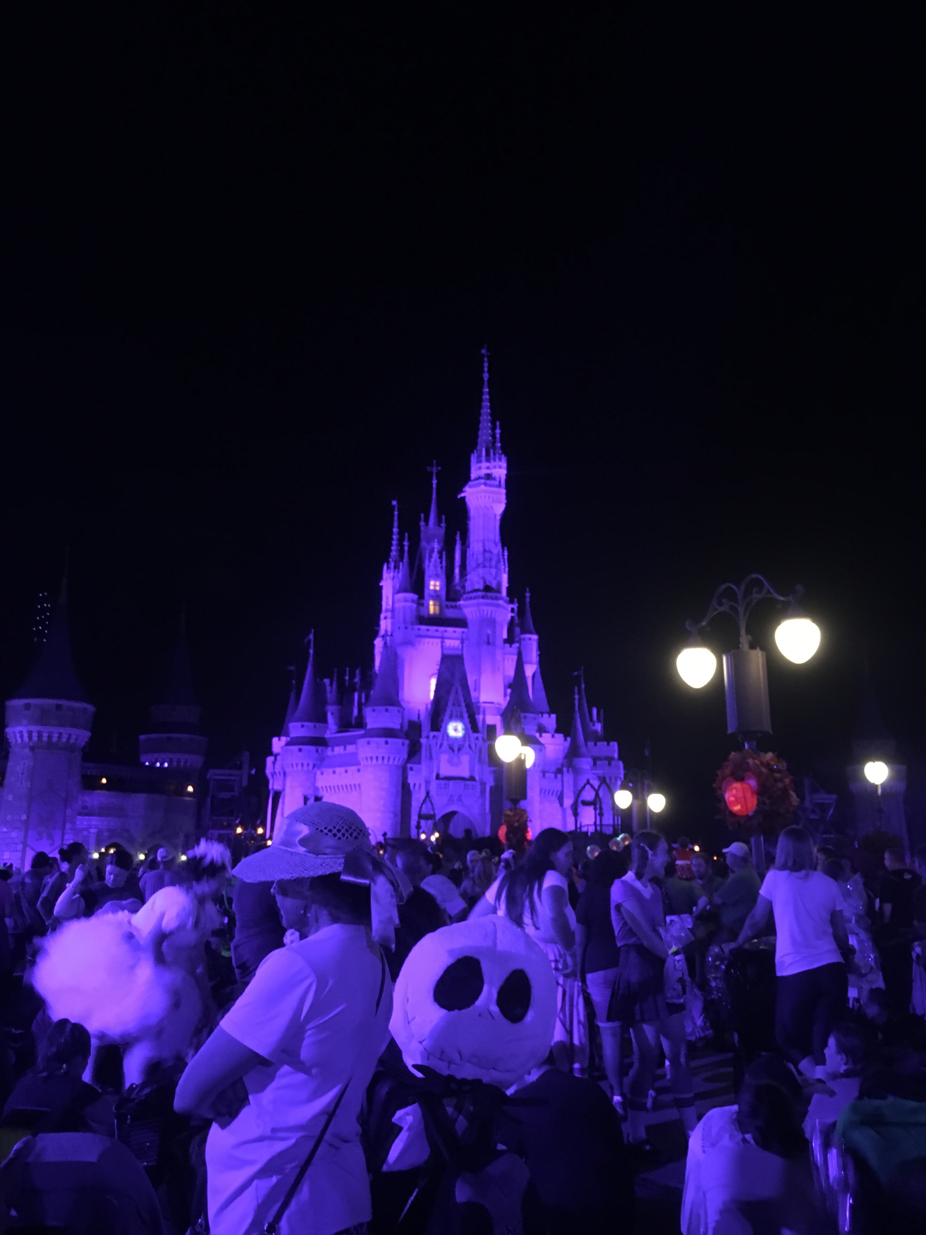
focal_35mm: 29
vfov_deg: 61.7
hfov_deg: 48.2
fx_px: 1034
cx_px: 463
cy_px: 618
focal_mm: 4.15
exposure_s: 1/15
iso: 400
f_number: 2.2
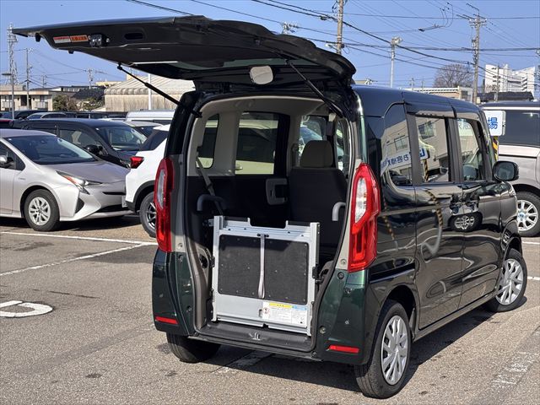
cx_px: 270
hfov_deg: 36.8
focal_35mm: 52
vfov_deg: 28.0
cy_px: 202
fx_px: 811
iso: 32
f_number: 1.6
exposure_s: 1/1616
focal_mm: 5.96
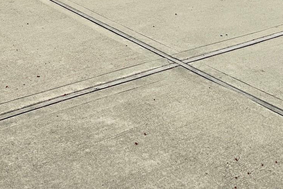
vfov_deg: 17.8
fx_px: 542
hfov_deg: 28.4
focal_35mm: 69
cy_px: -90
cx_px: 41
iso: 64
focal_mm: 6.76
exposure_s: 1/121
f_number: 1.78
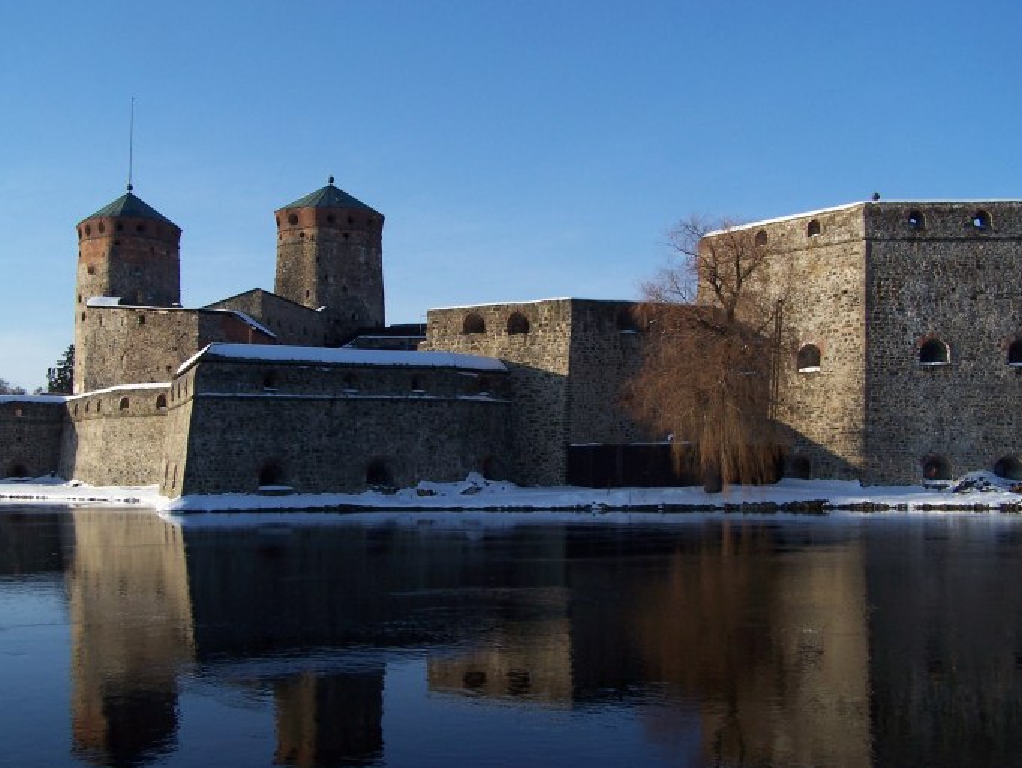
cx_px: 523
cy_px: 391
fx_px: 1152
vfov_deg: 36.8
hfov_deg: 47.8
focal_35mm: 39
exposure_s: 1/500
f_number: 4
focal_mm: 6.3
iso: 80
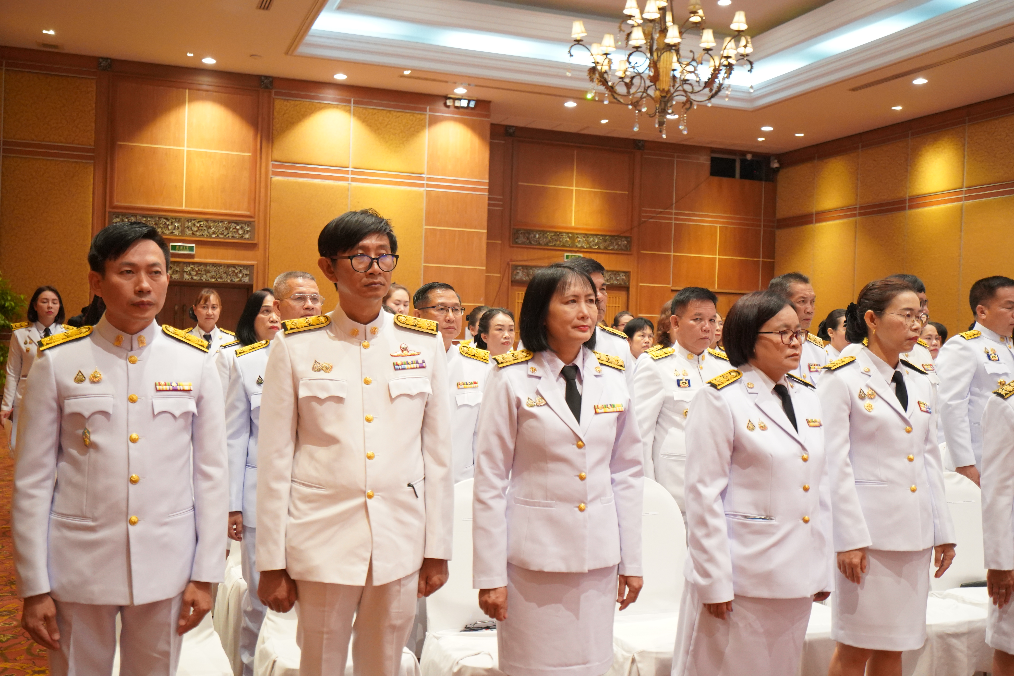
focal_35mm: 35
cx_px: 507
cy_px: 338
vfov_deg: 37.9
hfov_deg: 54.4
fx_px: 986
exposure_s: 1/200
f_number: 4
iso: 5000
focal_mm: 35
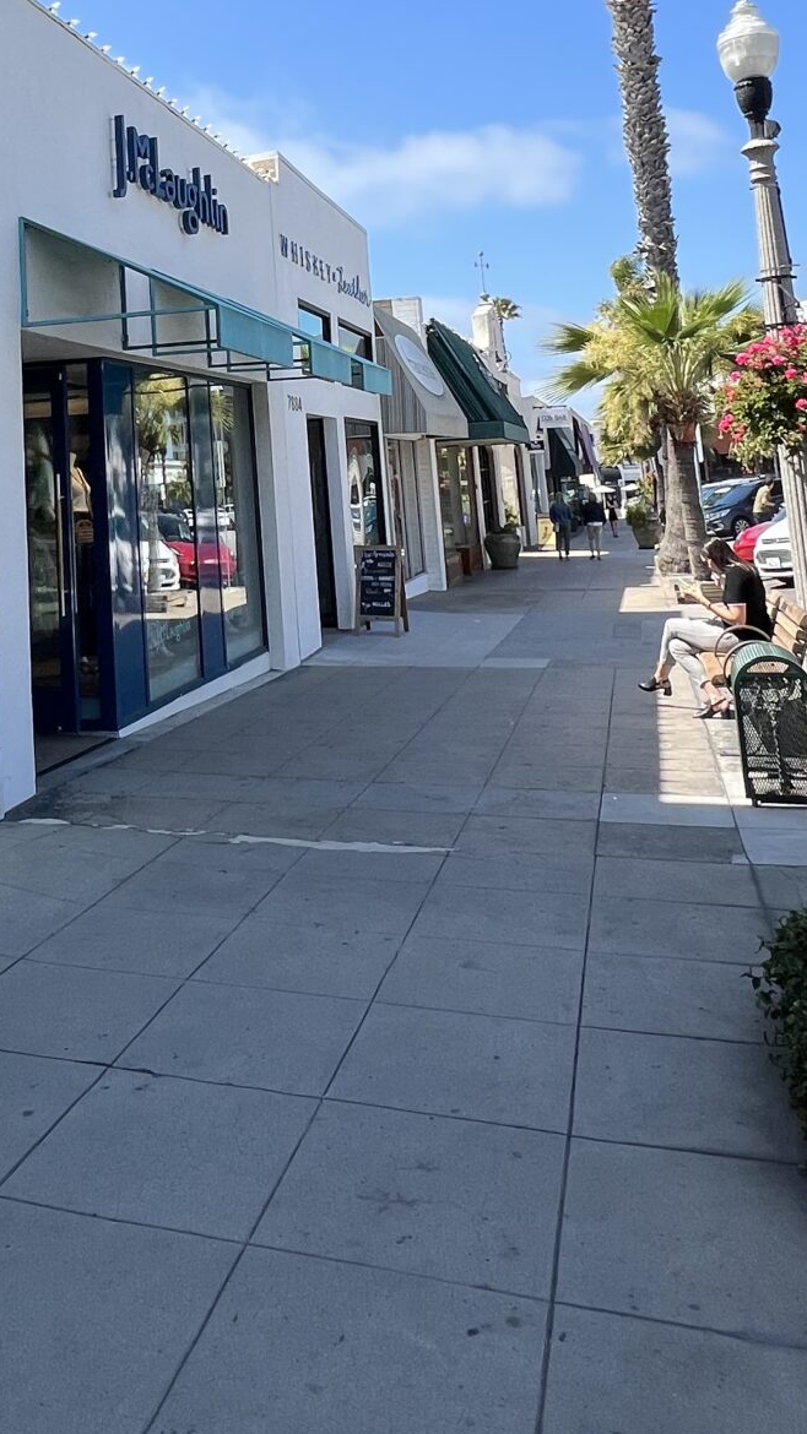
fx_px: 1179
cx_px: 170
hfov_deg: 36.6
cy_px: 292
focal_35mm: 31
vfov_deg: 58.0
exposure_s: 1/1024
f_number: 1.8
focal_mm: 1.57
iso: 32
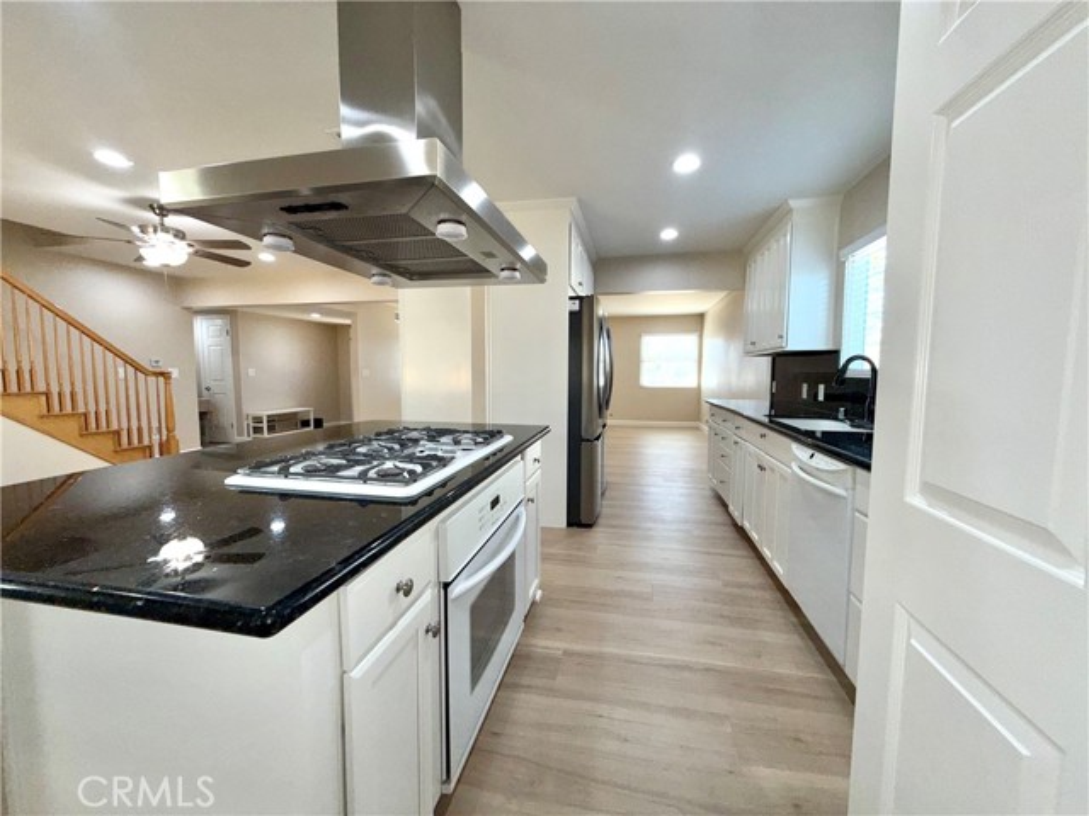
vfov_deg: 85.7
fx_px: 440
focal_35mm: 14
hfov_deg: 102.1
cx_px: 544
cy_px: 408
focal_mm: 2.22
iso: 32
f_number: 2.2
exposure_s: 1/122
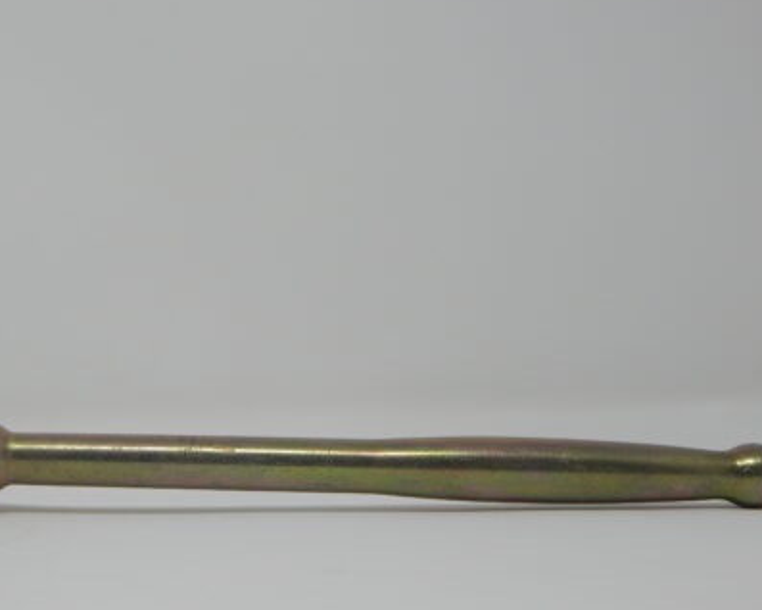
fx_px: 1264
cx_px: 253
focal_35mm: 56
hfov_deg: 33.3
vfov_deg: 27.1
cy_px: 387
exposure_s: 1/160
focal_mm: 6.8
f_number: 3.4
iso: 125
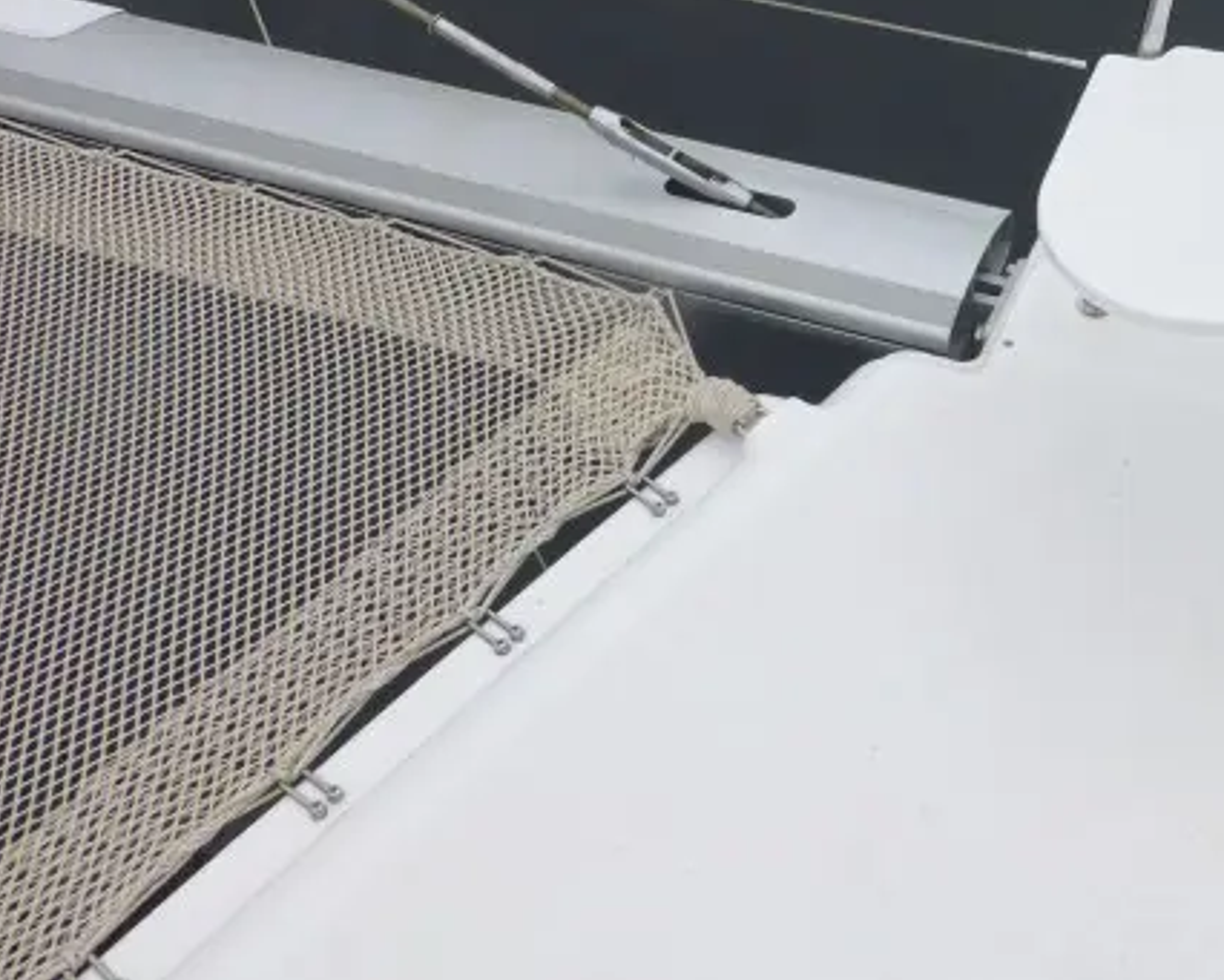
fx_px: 1594
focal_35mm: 44
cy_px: 138
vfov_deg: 32.8
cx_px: 902
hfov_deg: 40.9
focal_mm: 4.3
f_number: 4
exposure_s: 1/125
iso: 100
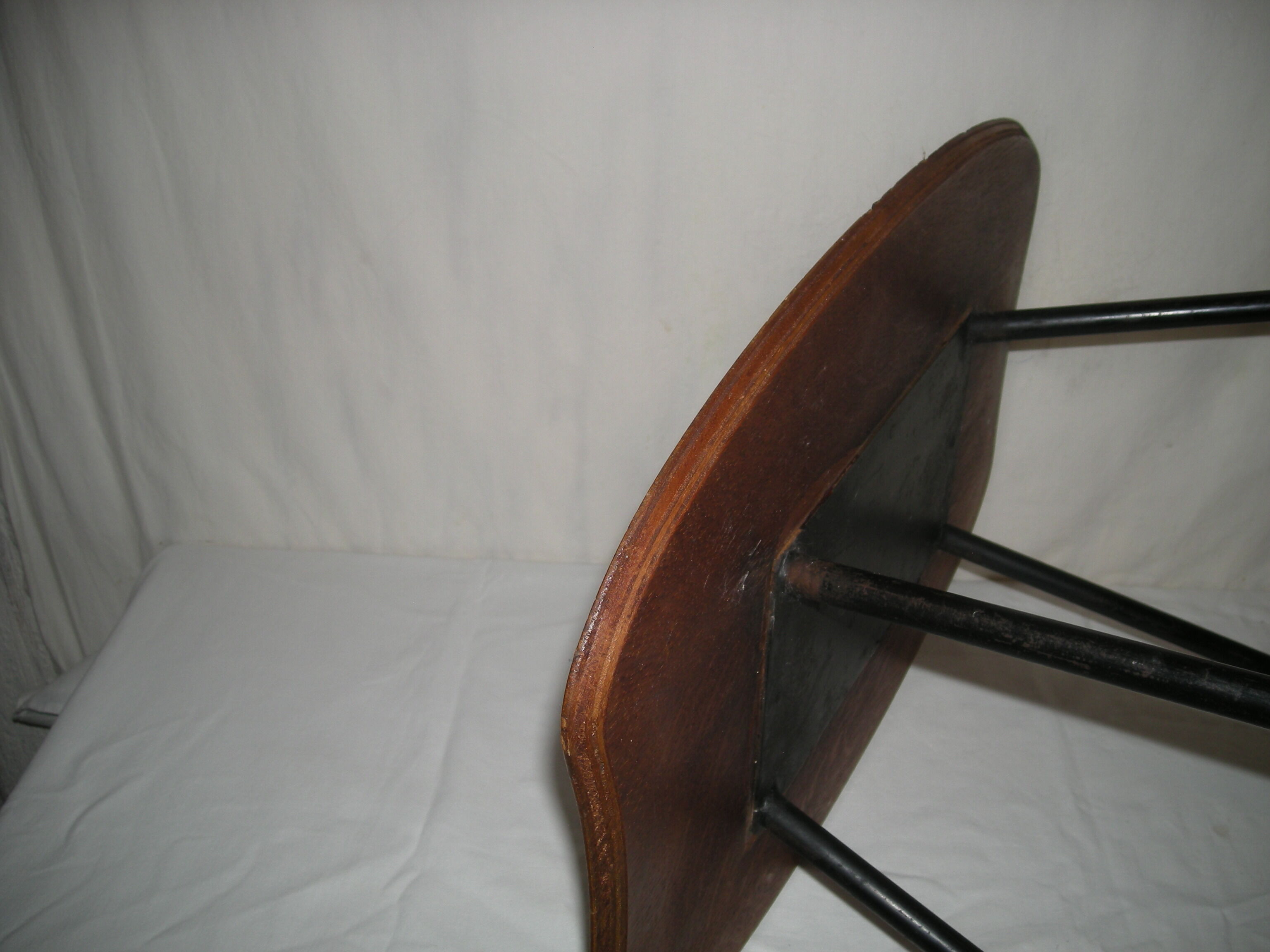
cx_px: 635
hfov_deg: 52.6
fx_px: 1284
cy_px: 476
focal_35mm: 35
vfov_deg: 40.7
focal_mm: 5.7
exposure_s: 1/60
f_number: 2.8
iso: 50
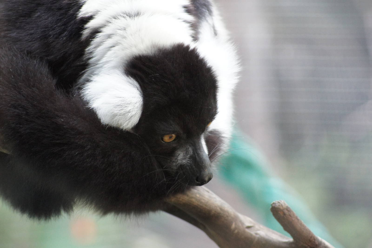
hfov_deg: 6.5
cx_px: 186
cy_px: 124
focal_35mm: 315
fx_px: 3253
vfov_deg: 4.4
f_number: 5.6
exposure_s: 1/125
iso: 1600
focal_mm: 210
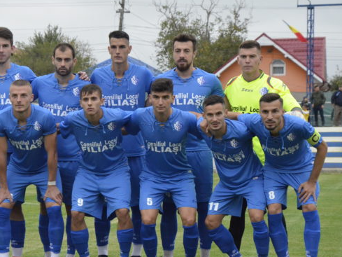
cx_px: 99
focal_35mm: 181
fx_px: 1789
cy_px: 142
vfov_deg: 8.2
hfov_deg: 10.9
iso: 4000
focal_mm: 80
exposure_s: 1/1000
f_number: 8
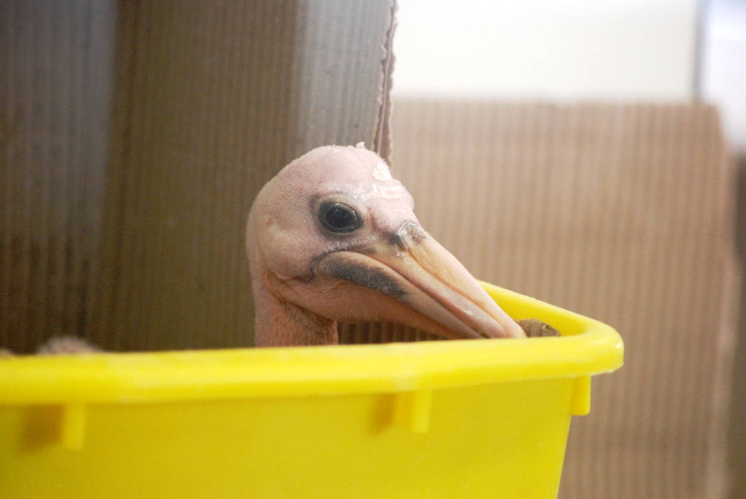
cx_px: 373
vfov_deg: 6.8
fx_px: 4201
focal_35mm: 202
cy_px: 250
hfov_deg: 10.1
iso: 1600
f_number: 4.5
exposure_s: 1/160
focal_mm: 135
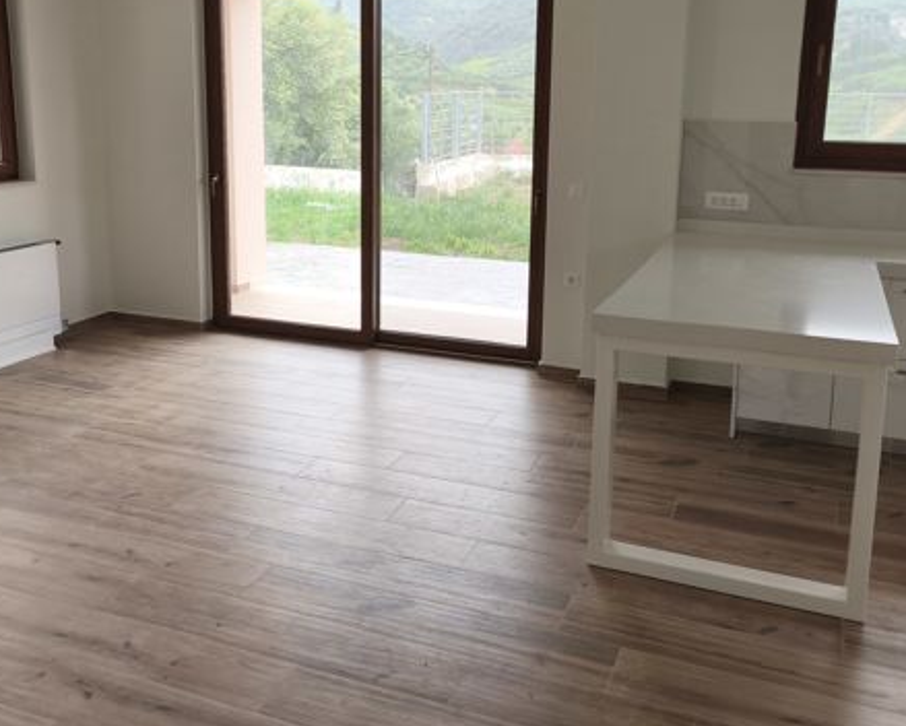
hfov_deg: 50.2
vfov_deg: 40.8
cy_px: 254
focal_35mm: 36
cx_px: 432
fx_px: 966
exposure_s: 1/100
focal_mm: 5.35
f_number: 1.7
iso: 80
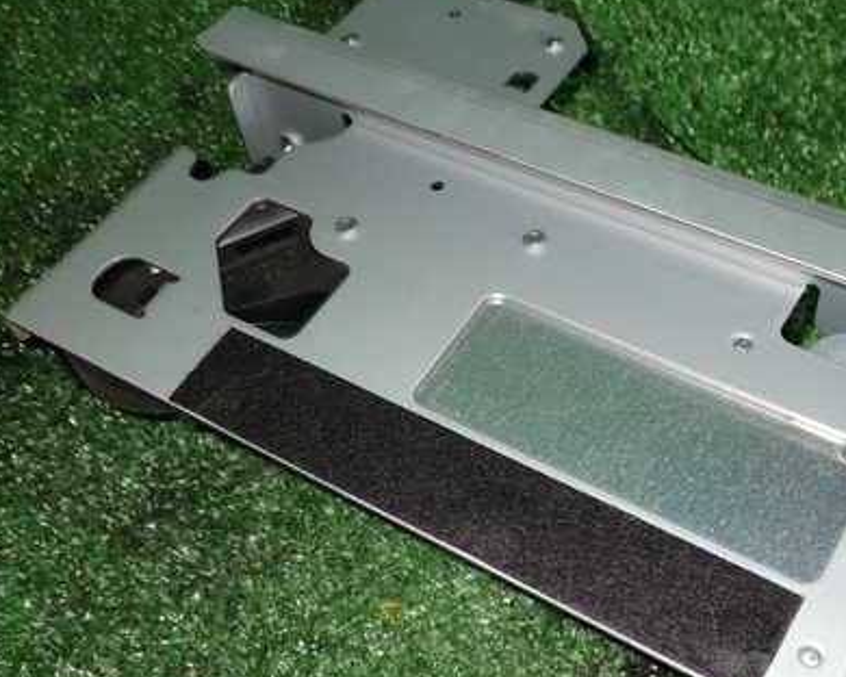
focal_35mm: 45
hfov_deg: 41.0
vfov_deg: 33.4
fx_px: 1127
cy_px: 391
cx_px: 497
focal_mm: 5.4
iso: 160
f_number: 6.3
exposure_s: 1/30
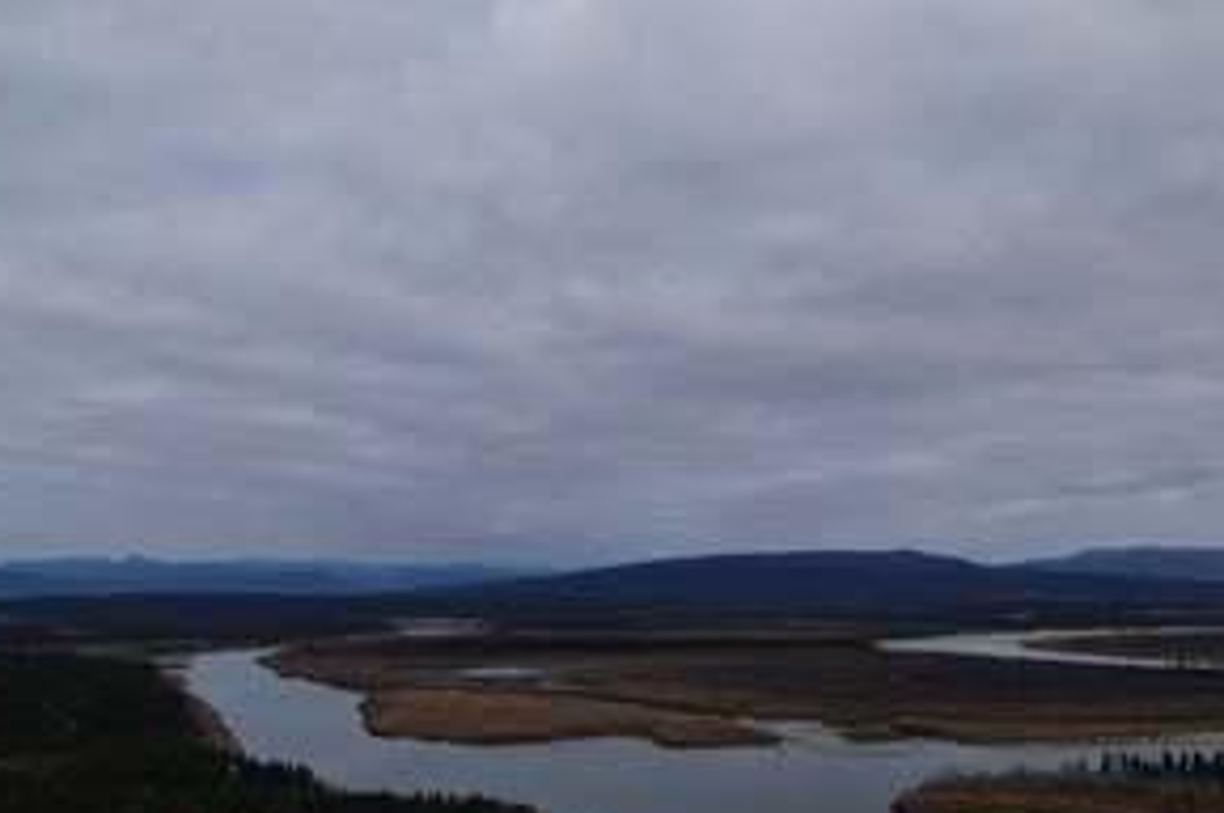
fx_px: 1324
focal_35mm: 39
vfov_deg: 32.6
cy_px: 713
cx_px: 686
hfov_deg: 49.5
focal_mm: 8.38
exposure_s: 1/40
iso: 100
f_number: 2.8
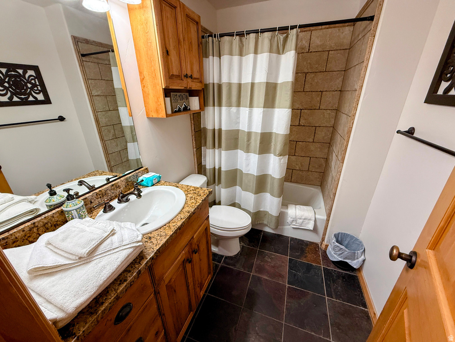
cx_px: 228
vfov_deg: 85.7
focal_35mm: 14
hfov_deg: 102.1
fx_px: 184
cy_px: 171
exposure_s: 1/120
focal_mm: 2.22
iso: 200
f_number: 2.2
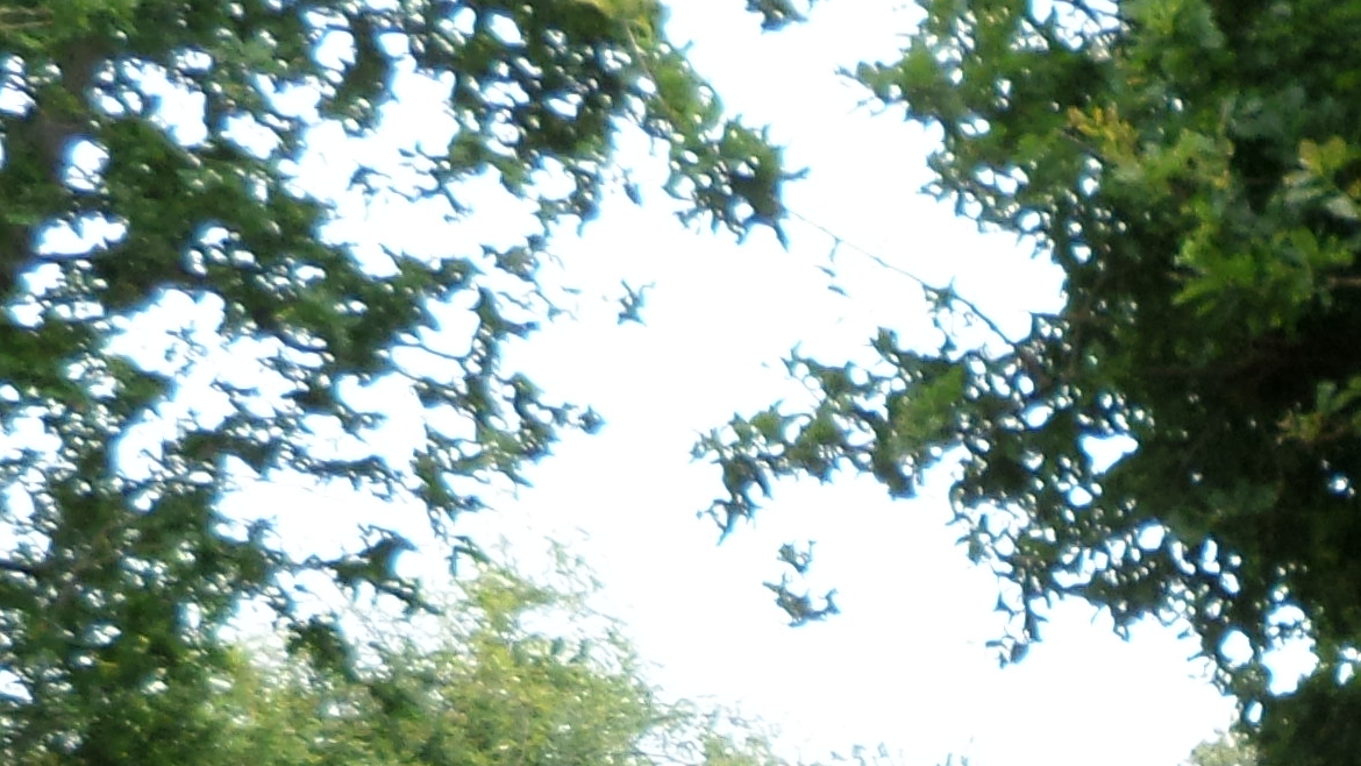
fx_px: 3717
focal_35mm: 103
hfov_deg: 20.7
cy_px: 1437
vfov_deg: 10.9
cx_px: 929
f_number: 3.1
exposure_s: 1/350
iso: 80
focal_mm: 4.3
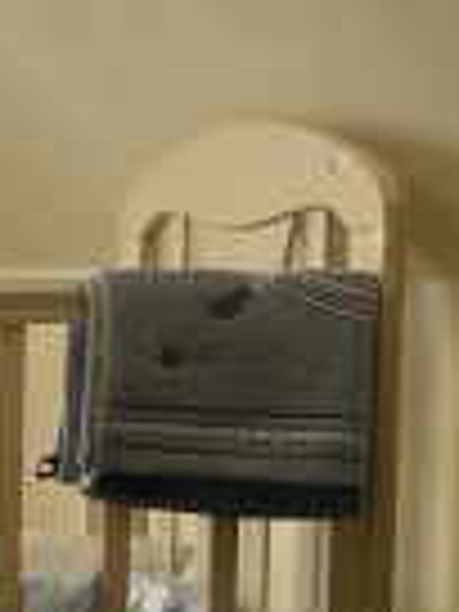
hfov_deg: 9.5
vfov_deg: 14.8
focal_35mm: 133
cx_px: -774
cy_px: 472
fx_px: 2351
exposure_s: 1/60
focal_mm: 3
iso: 80
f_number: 1.8
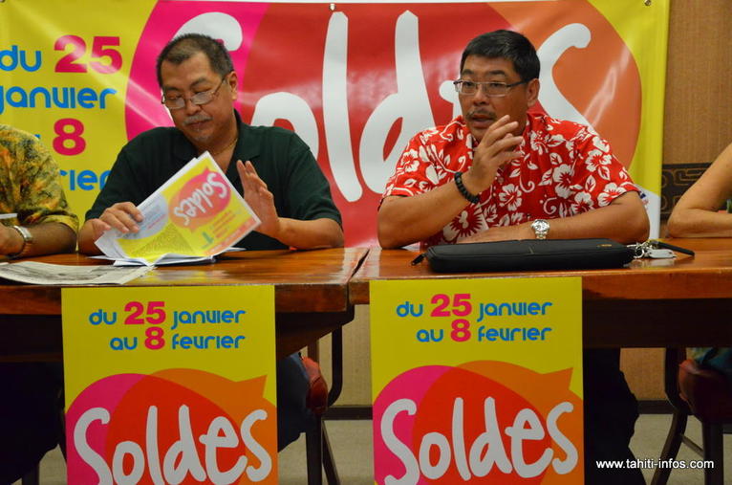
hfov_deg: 32.0
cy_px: 242
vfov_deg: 21.5
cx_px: 366
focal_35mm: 63
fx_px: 1278
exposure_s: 1/125
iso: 4000
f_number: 5
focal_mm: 42
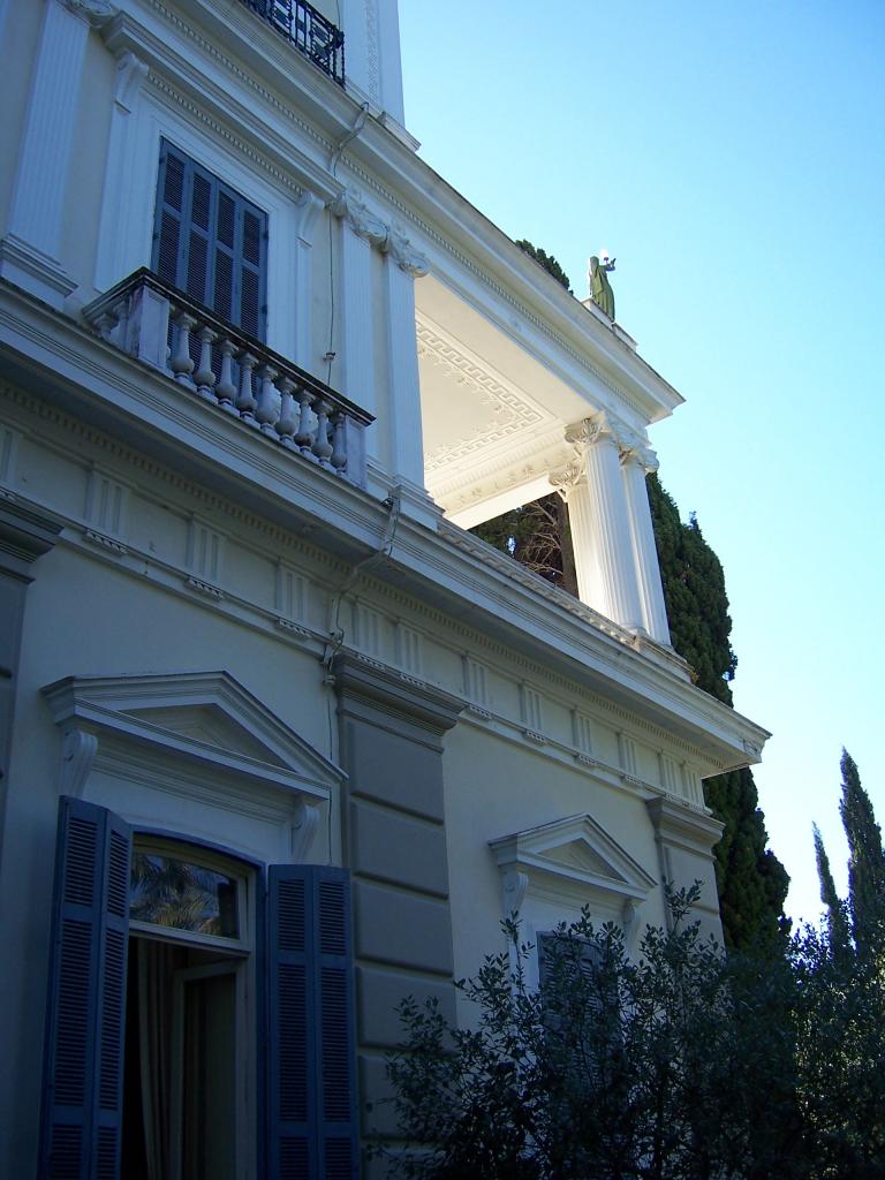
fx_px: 1227
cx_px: 442
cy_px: 590
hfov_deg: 39.7
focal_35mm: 36
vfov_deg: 51.4
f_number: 3
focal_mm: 6
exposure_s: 1/350
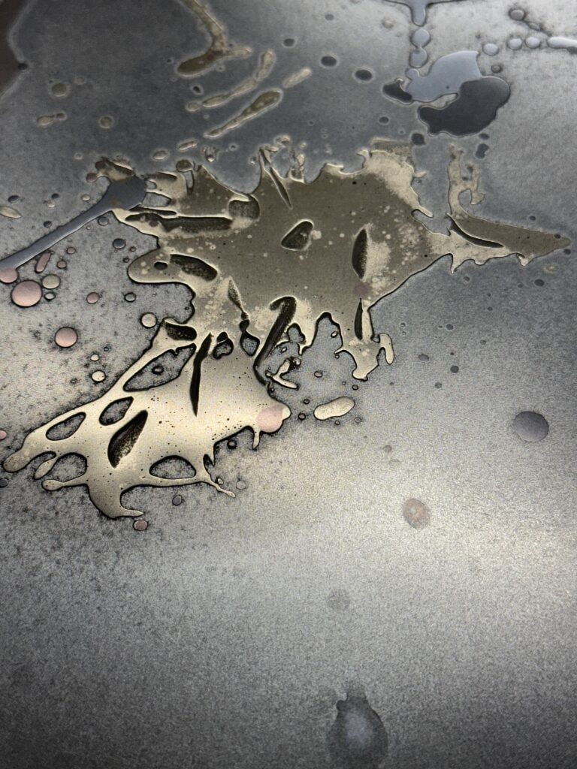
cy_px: 384
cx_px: 288
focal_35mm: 48
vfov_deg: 39.7
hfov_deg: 30.3
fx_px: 1067
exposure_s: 1/166
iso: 50
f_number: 1.78
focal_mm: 6.76
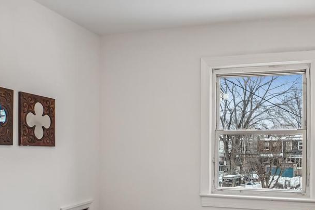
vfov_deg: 33.7
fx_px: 343
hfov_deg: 49.2
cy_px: 141
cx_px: 182
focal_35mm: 39
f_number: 8
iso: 500
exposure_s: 1/50
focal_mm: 11
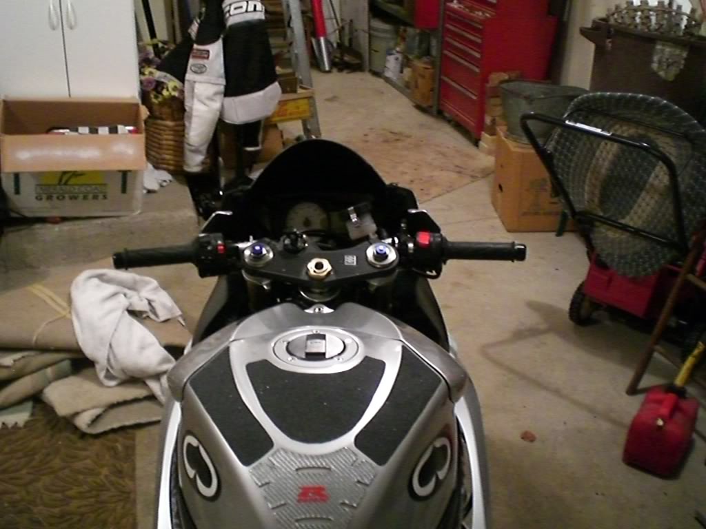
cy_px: 264
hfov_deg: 49.0
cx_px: 353
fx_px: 775
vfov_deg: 37.7
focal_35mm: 38
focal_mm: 6.3
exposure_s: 1/15
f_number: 3.1
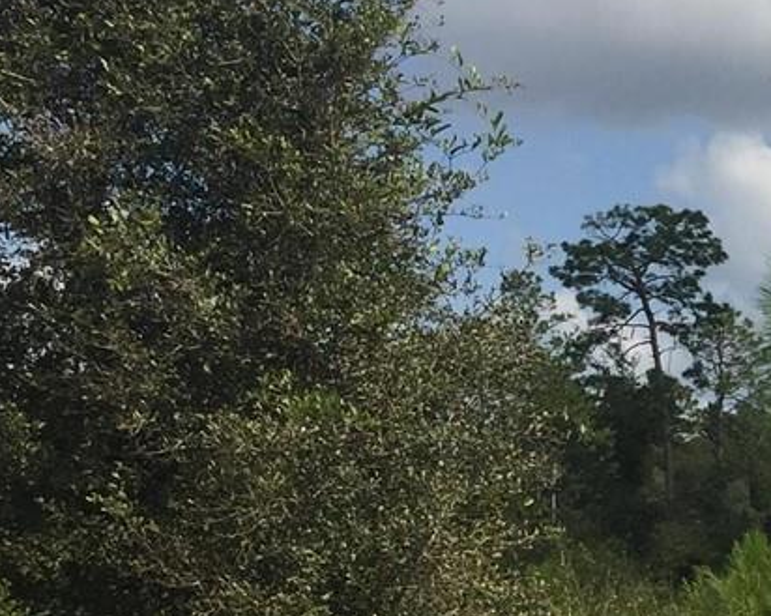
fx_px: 2508
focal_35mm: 110
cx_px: 1389
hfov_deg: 15.1
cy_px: 595
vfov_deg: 13.8
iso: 32
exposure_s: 1/2825
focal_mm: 4.15
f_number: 2.2
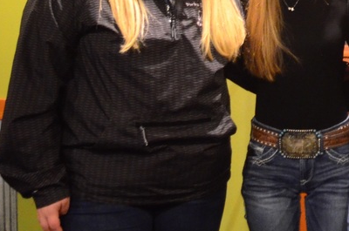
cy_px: 44
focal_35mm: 90
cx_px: 424
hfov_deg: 21.0
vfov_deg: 15.0
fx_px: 871
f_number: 4
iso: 4000
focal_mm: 24
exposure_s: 1/25
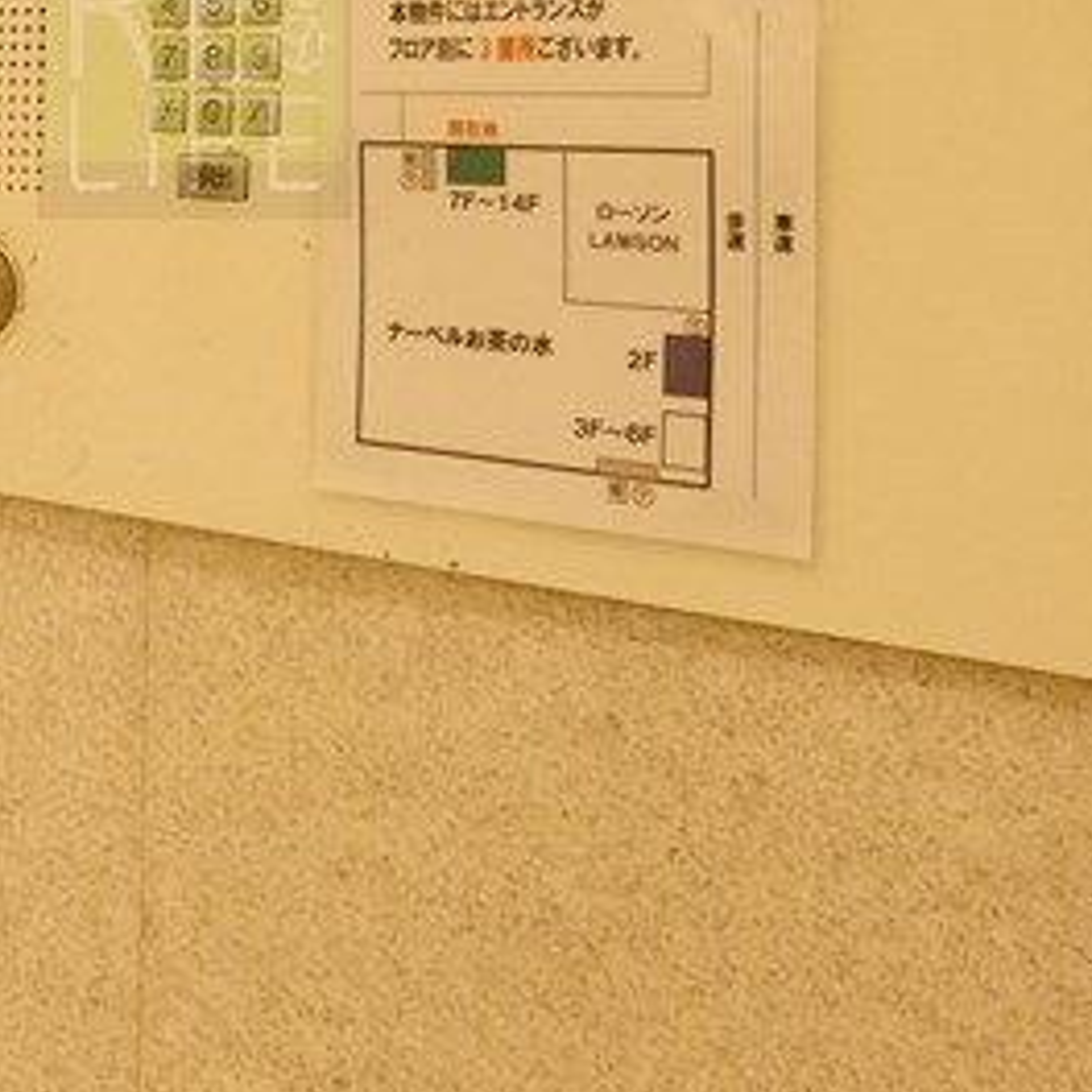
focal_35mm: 48
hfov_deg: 34.1
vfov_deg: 33.1
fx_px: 1713
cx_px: 194
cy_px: 62
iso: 2000
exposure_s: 1/60
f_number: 4
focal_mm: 7
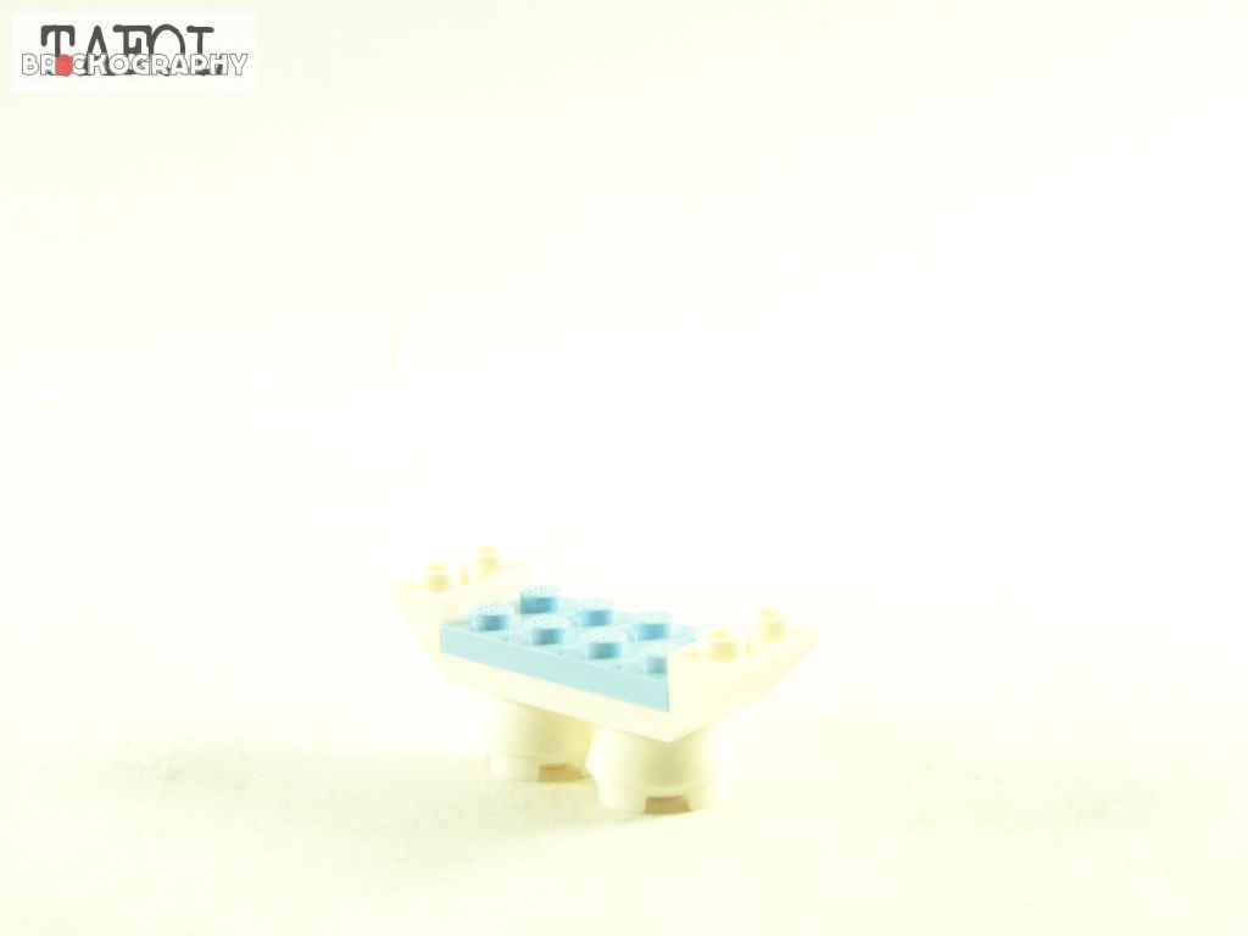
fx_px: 2704
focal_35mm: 75
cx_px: 624
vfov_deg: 19.6
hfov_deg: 26.0
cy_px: 468
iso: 400
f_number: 3.2
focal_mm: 12.4
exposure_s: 1/60
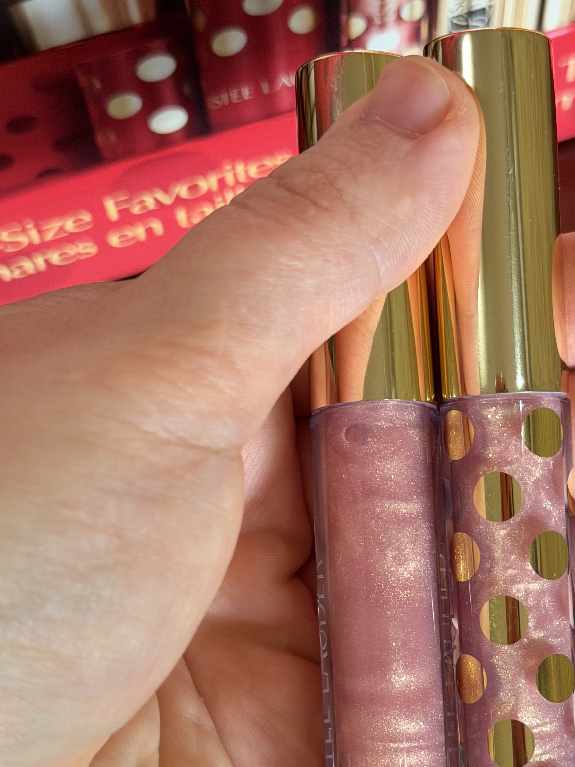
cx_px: 440
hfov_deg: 19.0
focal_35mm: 77
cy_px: 524
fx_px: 1705
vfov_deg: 25.2
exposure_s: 1/60
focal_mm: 6.76
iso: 250
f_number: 1.78
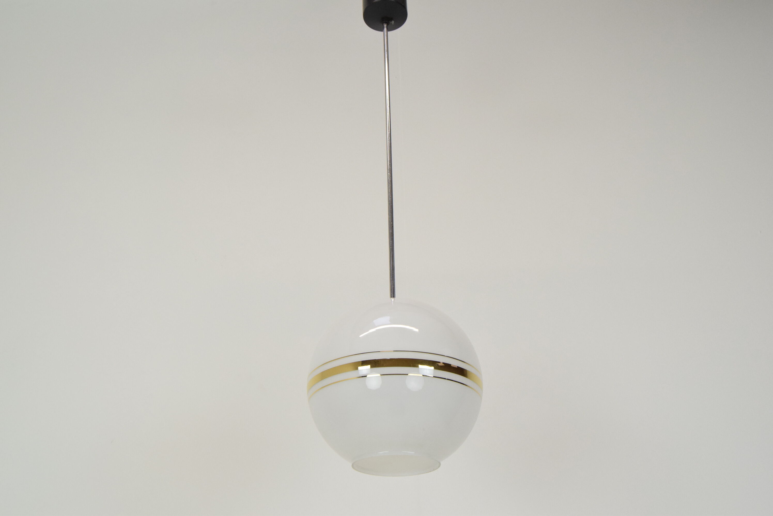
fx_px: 838
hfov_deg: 49.5
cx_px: 386
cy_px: 258
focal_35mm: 39
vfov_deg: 34.3
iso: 1600
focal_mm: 26
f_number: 8
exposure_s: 1/250
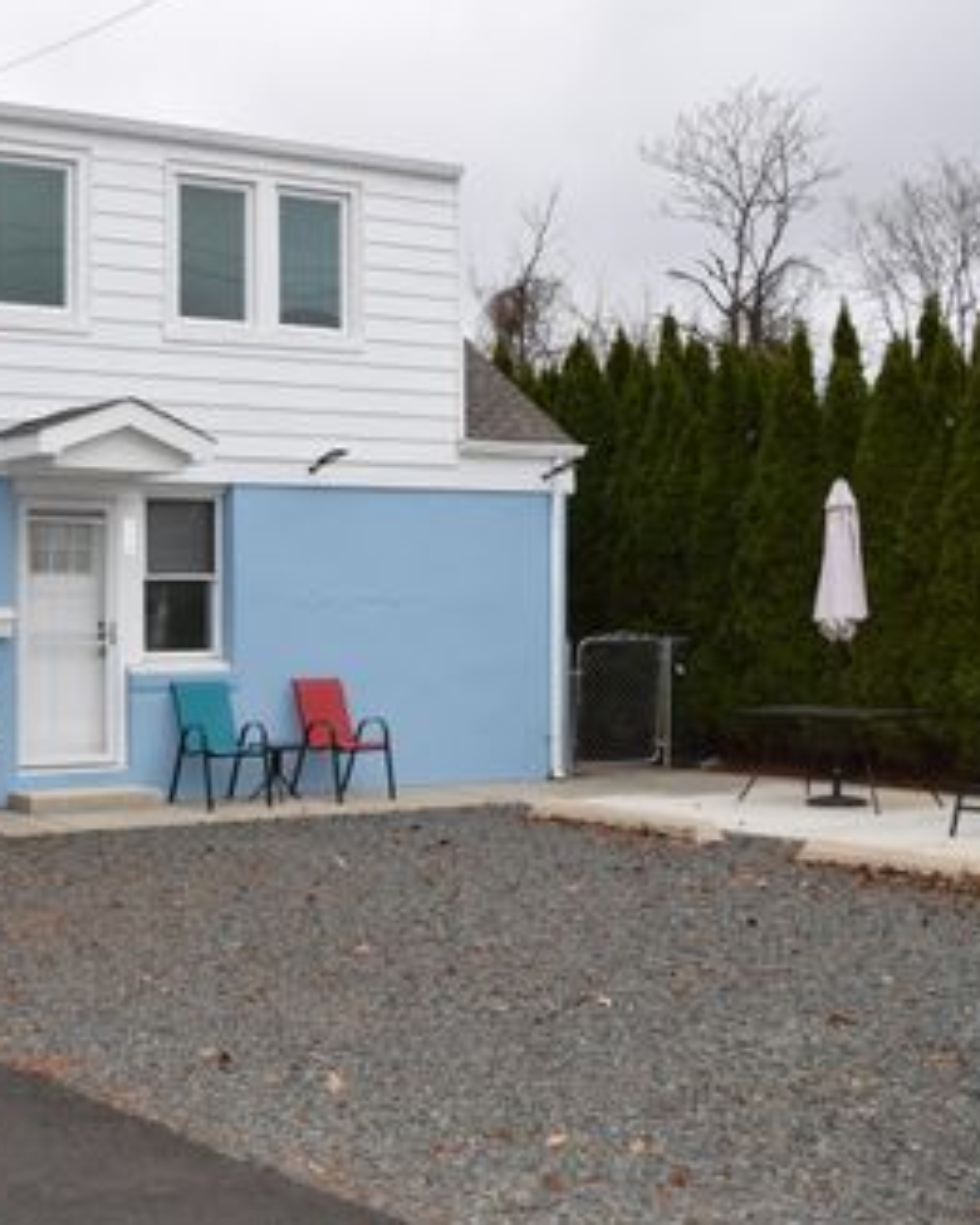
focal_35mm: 50
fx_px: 1803
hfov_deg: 30.1
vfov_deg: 37.5
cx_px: 286
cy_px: 609
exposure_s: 1/125
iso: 400
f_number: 5.6
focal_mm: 23
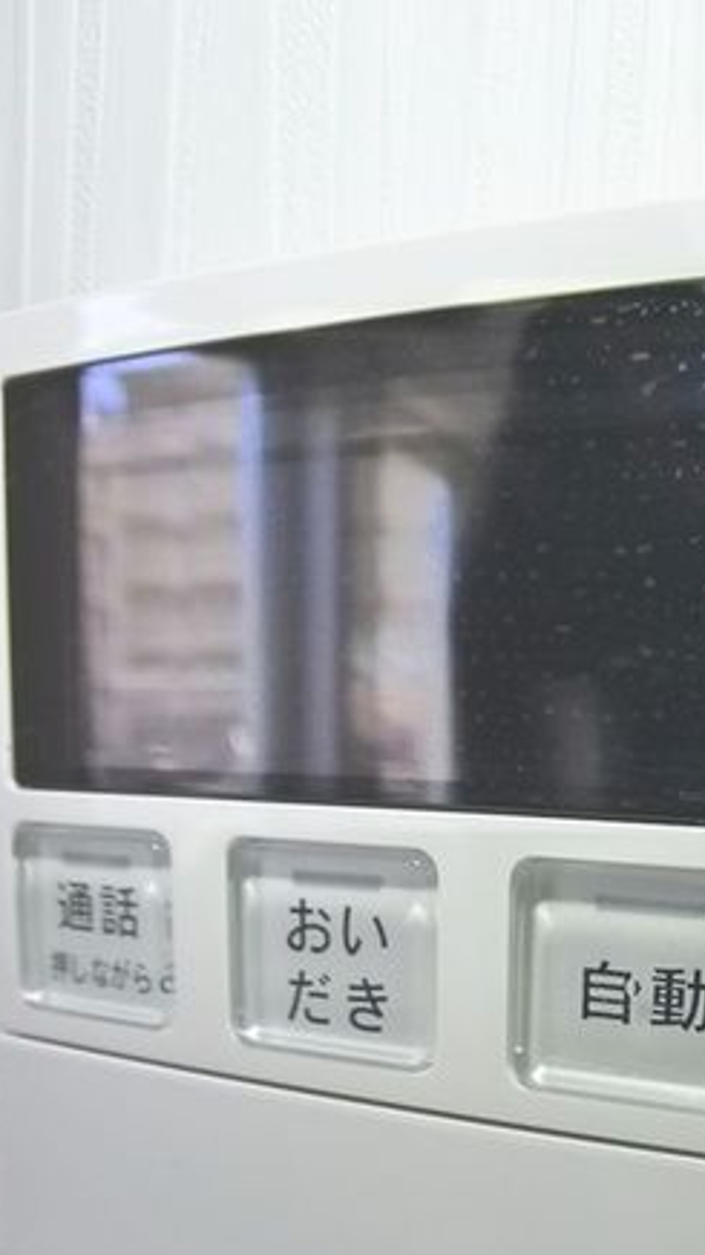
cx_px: 675
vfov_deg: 46.4
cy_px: 961
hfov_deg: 27.0
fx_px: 1397
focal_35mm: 42
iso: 400
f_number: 2
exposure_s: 1/100
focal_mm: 5.1
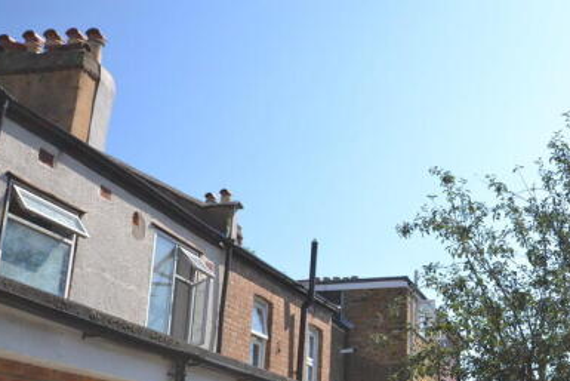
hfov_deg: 37.3
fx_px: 808
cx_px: 467
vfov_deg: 26.5
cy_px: 182
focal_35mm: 51
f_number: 7.1
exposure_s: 1/200
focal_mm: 20
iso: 100
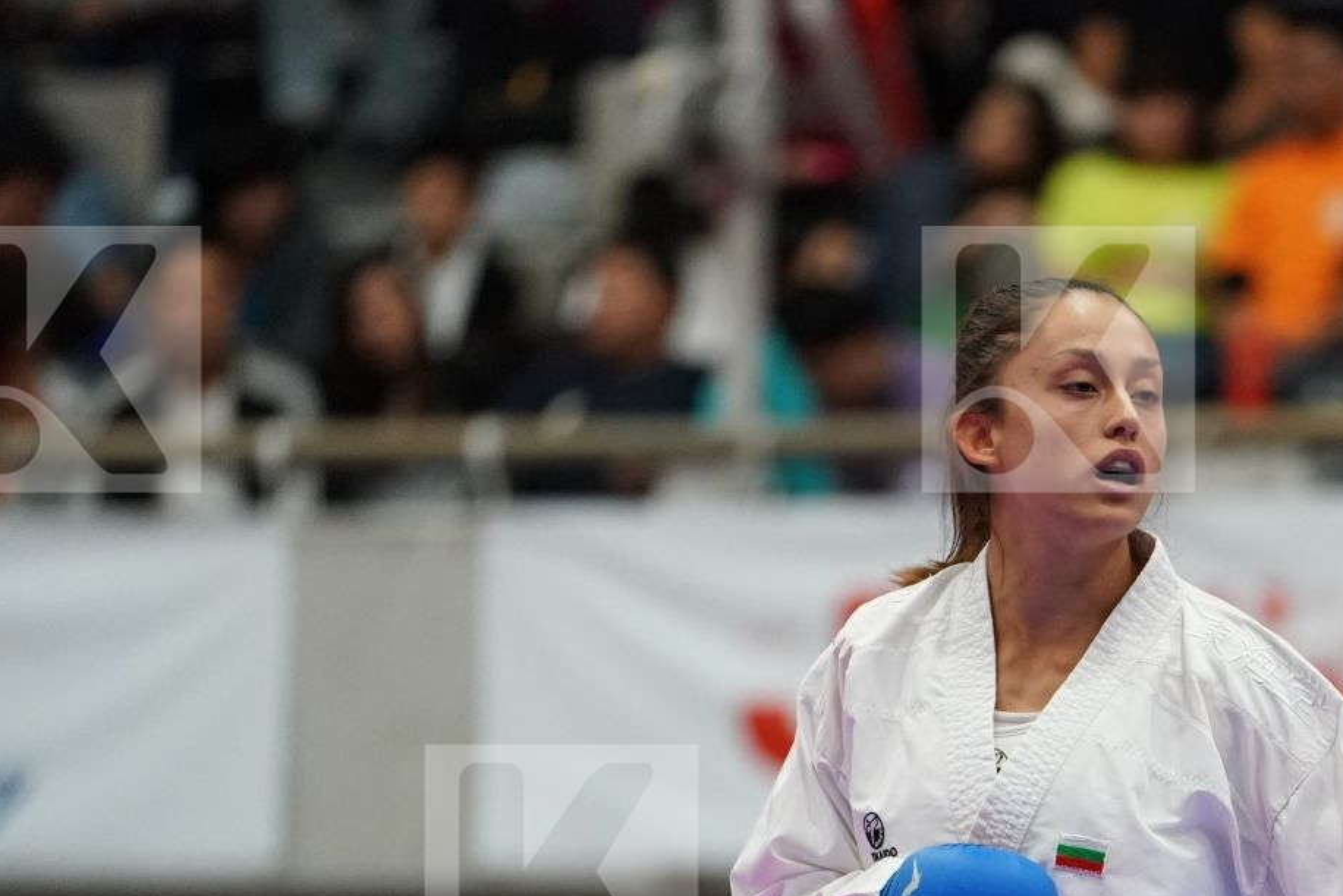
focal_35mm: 393
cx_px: 1059
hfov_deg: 5.2
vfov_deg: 3.5
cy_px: 878
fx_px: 14662
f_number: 2.8
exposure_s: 1/1000
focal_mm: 200
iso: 4000
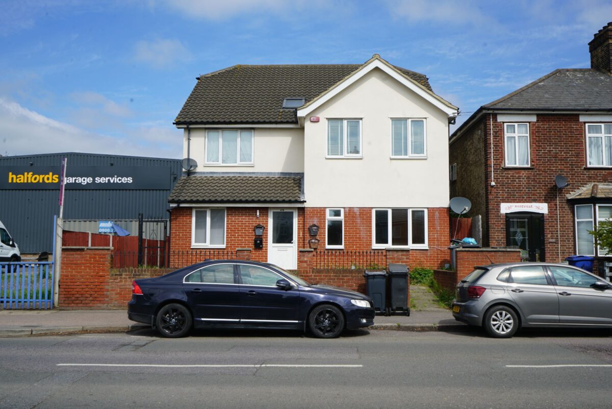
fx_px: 595
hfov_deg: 54.4
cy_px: 204
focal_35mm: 35
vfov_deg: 37.9
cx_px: 306
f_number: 14
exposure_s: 1/125
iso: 100
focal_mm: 35
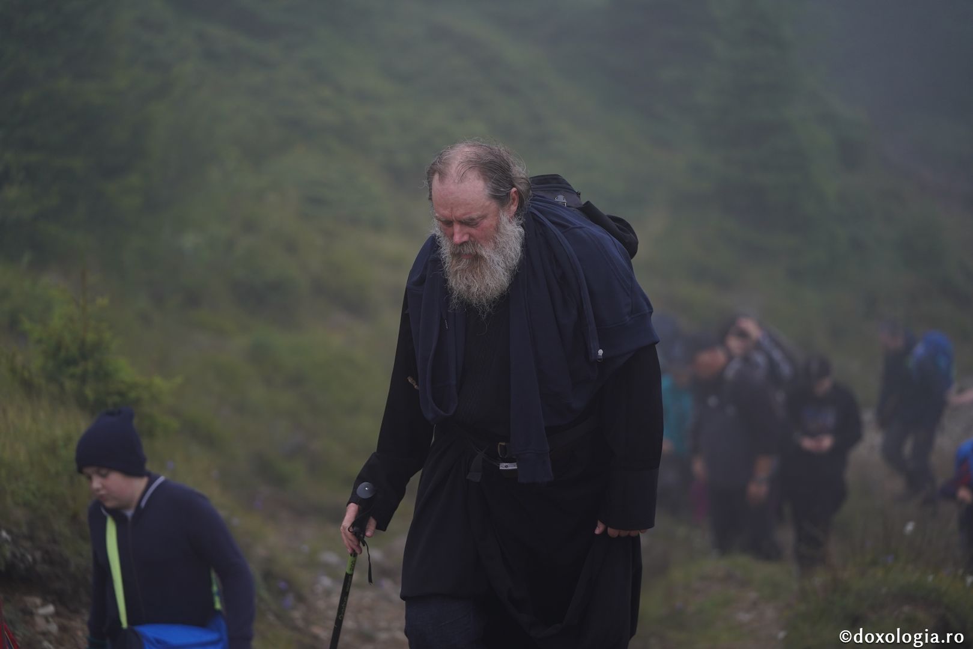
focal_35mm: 122
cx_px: 486
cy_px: 324
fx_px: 3297
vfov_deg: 11.2
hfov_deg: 16.8
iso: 640
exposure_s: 1/640
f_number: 2.8
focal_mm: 122
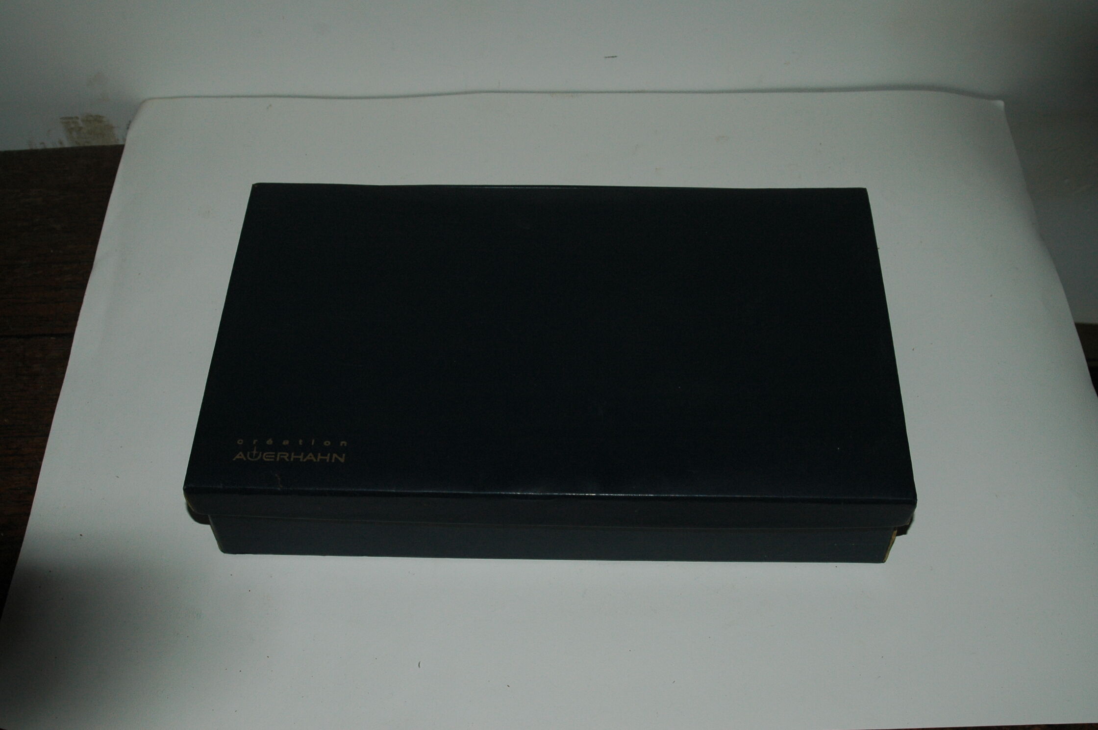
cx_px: 549
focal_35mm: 46
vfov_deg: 28.9
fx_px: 1417
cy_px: 365
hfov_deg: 42.4
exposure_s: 1/125
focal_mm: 31
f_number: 7.1
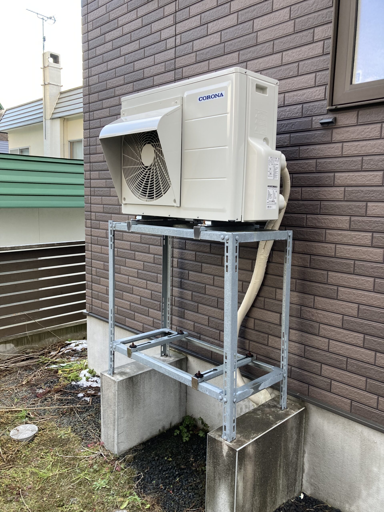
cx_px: 192
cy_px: 256
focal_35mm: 28
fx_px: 414
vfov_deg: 63.4
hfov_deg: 49.7
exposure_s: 1/121
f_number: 1.8
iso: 50
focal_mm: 3.99
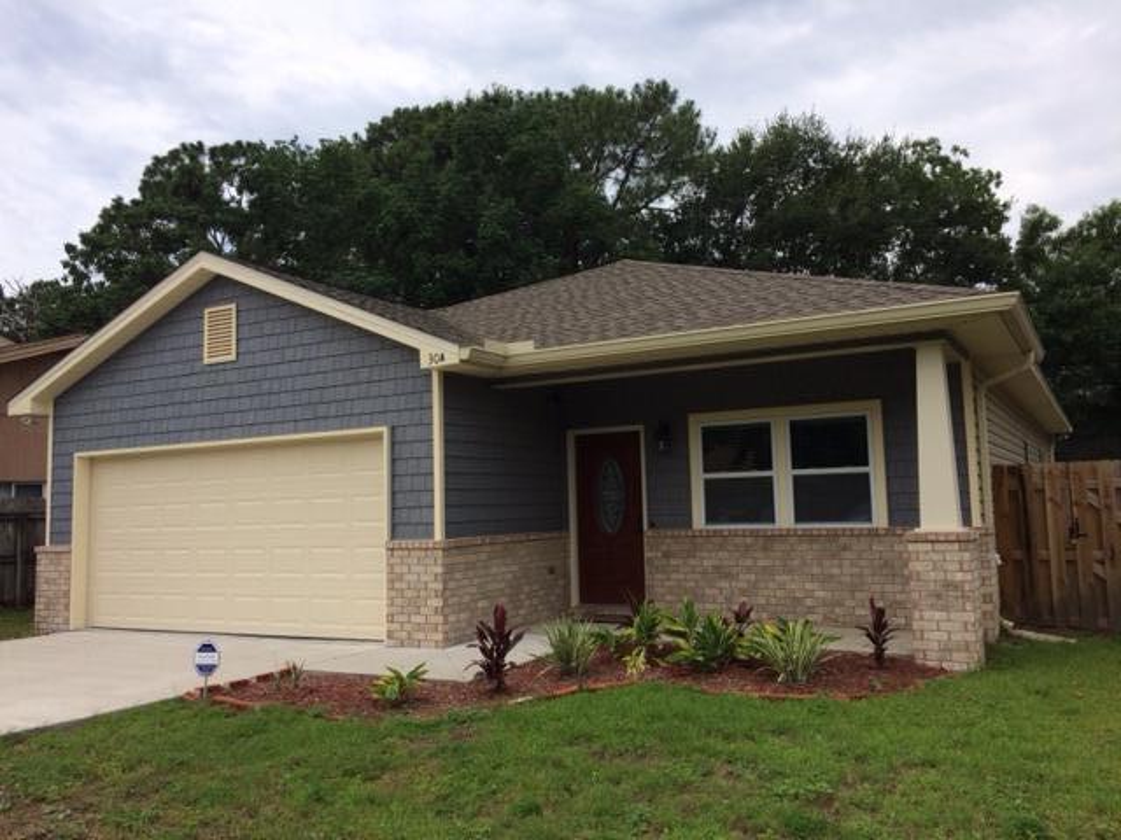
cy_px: 420
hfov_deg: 61.7
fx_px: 939
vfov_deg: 48.2
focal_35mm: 29
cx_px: 560
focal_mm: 4.15
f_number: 2.2
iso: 32
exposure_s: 1/1466
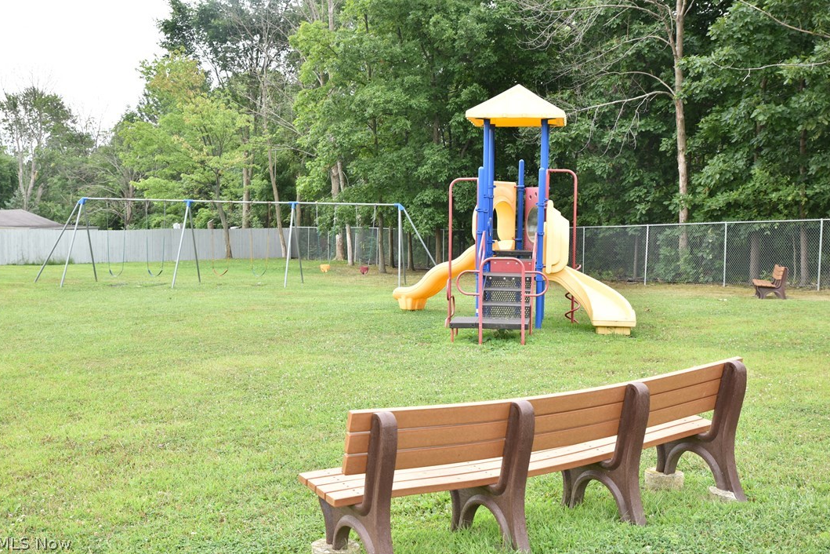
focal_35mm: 41
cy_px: 272
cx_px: 417
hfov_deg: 47.4
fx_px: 945
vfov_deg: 32.6
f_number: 7.1
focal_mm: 40
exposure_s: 1/200
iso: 640
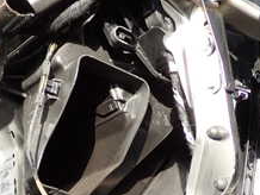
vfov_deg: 15.0
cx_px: 140
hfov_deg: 19.8
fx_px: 744
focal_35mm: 99
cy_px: 103
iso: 100
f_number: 2.5
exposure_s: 1/160
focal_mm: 6.37
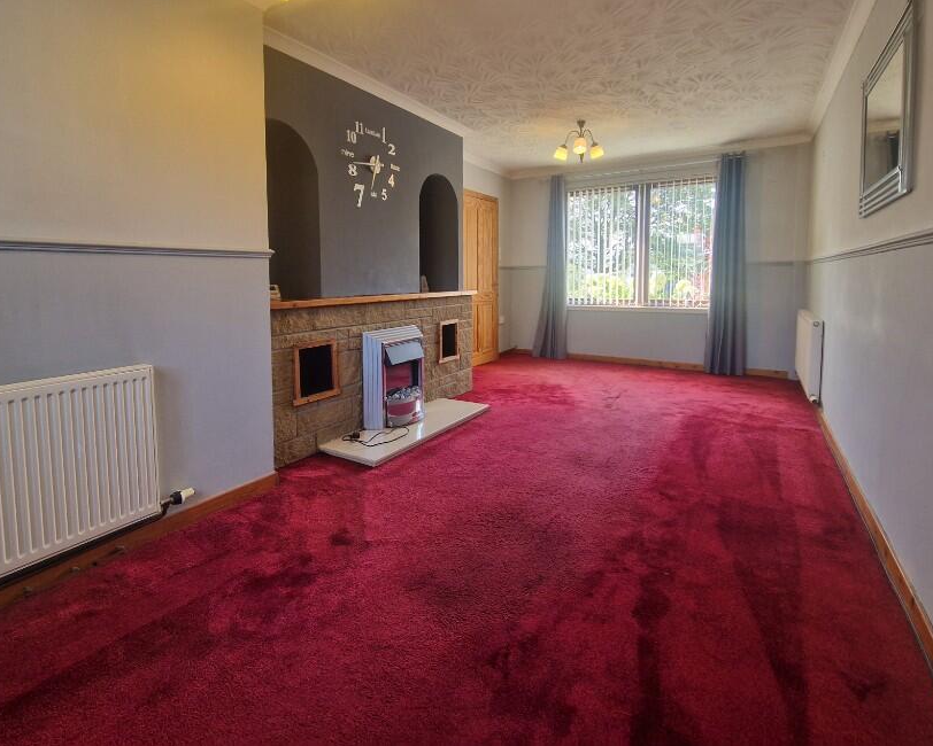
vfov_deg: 79.7
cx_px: 446
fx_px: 442
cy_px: 311
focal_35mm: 16
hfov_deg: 93.0
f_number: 2.2
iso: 100
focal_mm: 2.2
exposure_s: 1/50
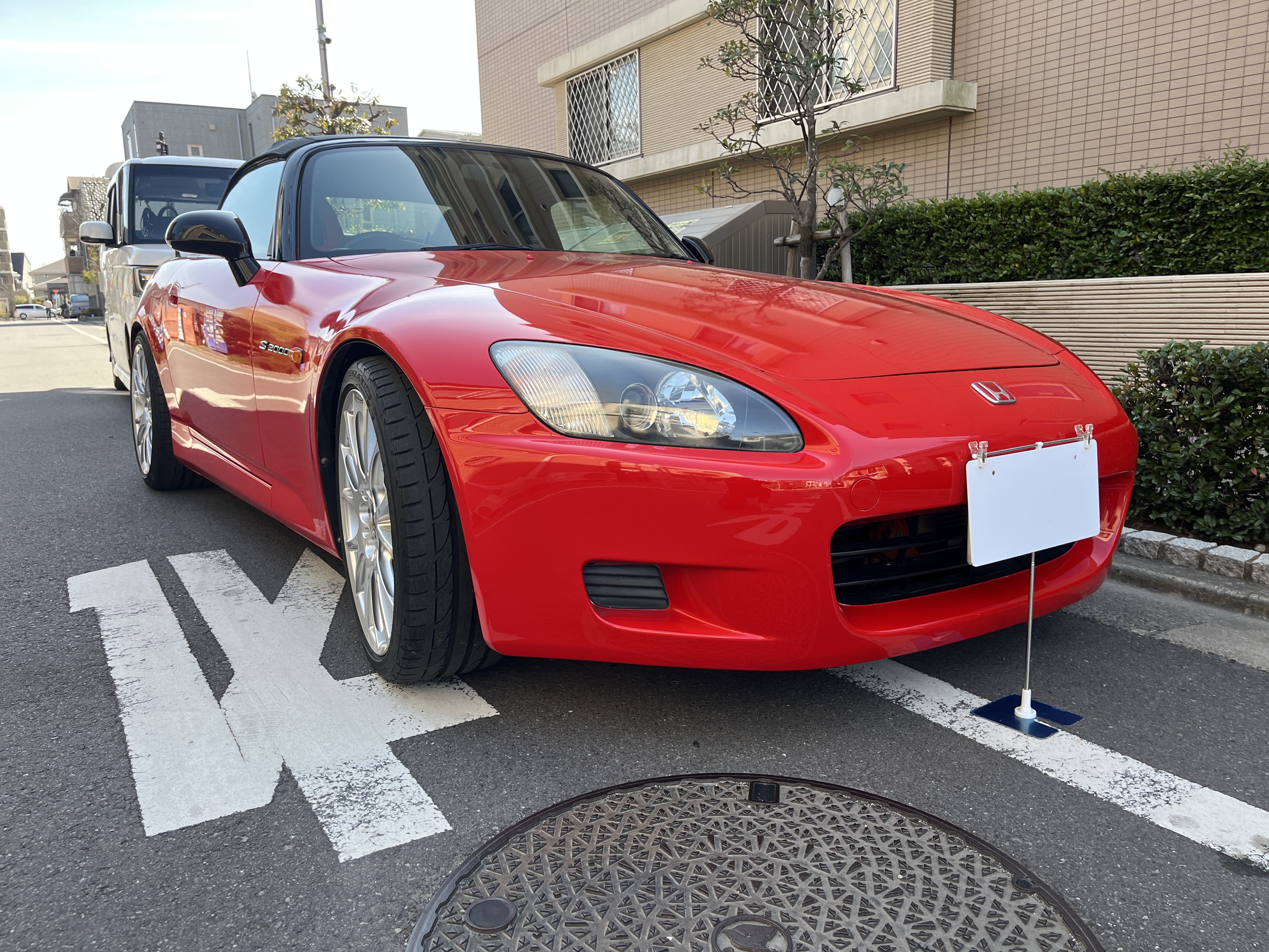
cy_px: 476
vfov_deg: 53.1
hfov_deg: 67.3
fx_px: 953
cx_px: 634
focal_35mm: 26
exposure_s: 1/477
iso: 50
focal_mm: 5.1
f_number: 1.6
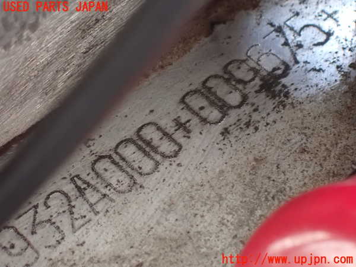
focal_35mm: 100
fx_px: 1028
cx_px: 178
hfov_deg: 19.6
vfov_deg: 14.8
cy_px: 134
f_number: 4.9
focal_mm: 18
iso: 1600
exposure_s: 1/40
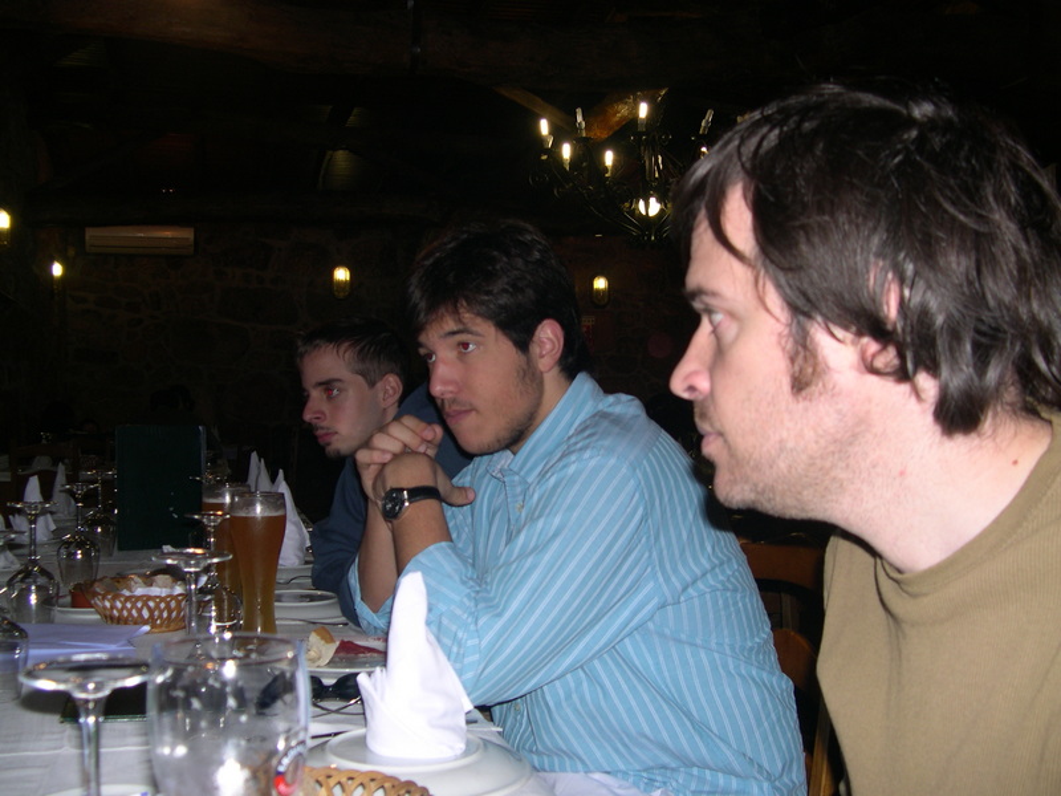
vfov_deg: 37.7
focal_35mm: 38
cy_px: 398
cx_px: 530
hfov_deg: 49.0
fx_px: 1165
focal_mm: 8
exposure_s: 1/60
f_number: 2.8
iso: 100
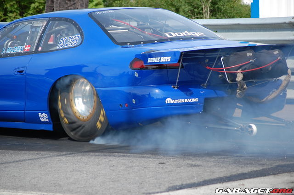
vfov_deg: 7.5
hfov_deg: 11.2
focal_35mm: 183
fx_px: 1494
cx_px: 147
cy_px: 98
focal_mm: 122
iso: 320
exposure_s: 1/1000
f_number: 5
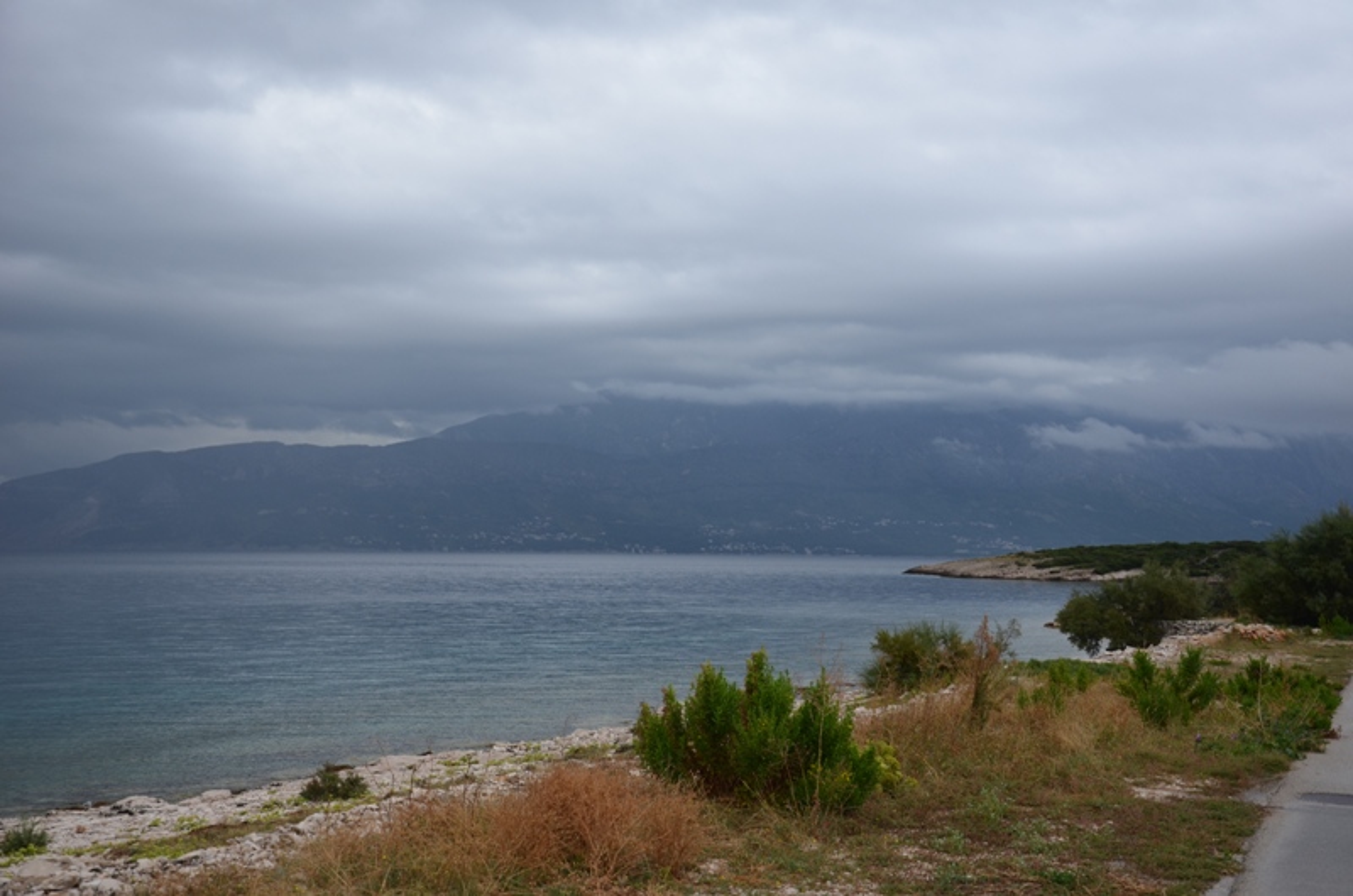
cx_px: 676
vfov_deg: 29.7
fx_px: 1688
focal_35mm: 45
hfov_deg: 43.7
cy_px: 448
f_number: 7.1
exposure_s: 1/200
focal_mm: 30
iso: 200
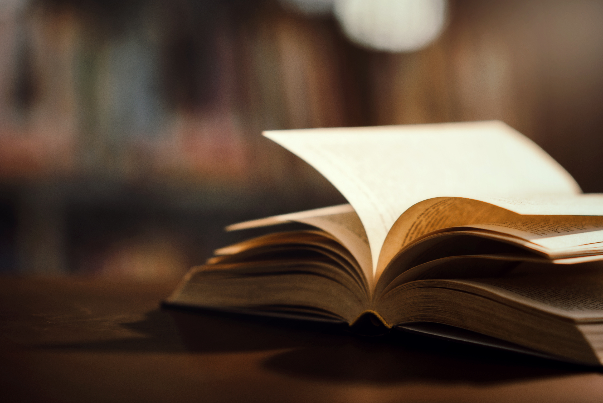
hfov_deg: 15.2
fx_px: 2262
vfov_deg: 10.2
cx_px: 302
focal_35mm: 135
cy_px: 202
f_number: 2.8
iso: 250
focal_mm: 135
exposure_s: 1/125
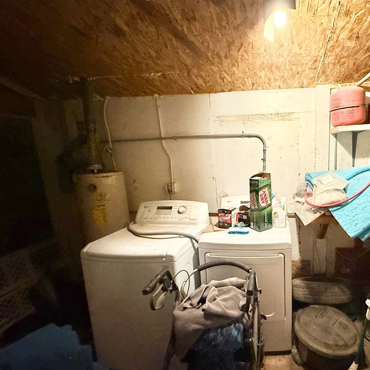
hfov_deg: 76.4
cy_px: 188
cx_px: 264
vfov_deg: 80.7
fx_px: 218
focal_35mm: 18
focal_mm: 2.22
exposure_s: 1/60
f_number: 2.2
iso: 500
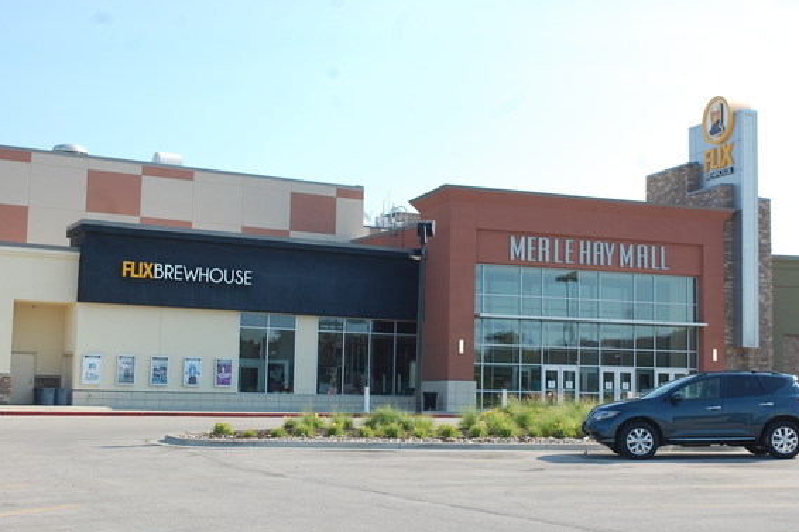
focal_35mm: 53
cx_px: 428
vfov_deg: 25.7
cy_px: 272
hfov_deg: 37.8
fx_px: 1166
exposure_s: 1/250
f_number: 8
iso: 200
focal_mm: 31
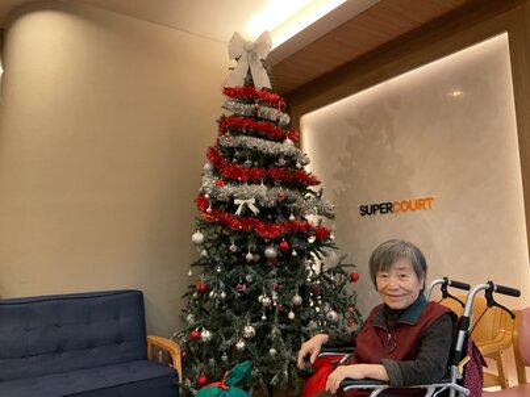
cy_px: 198
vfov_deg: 48.2
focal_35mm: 29
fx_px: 444
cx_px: 265
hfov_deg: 61.7
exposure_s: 1/60
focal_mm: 3
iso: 250
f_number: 1.8
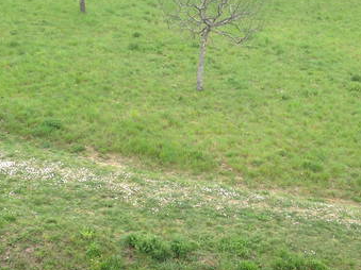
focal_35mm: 77
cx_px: 158
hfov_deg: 25.3
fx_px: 803
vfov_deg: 19.1
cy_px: 114
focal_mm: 4.12
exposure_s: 1/304
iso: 50
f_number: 2.4
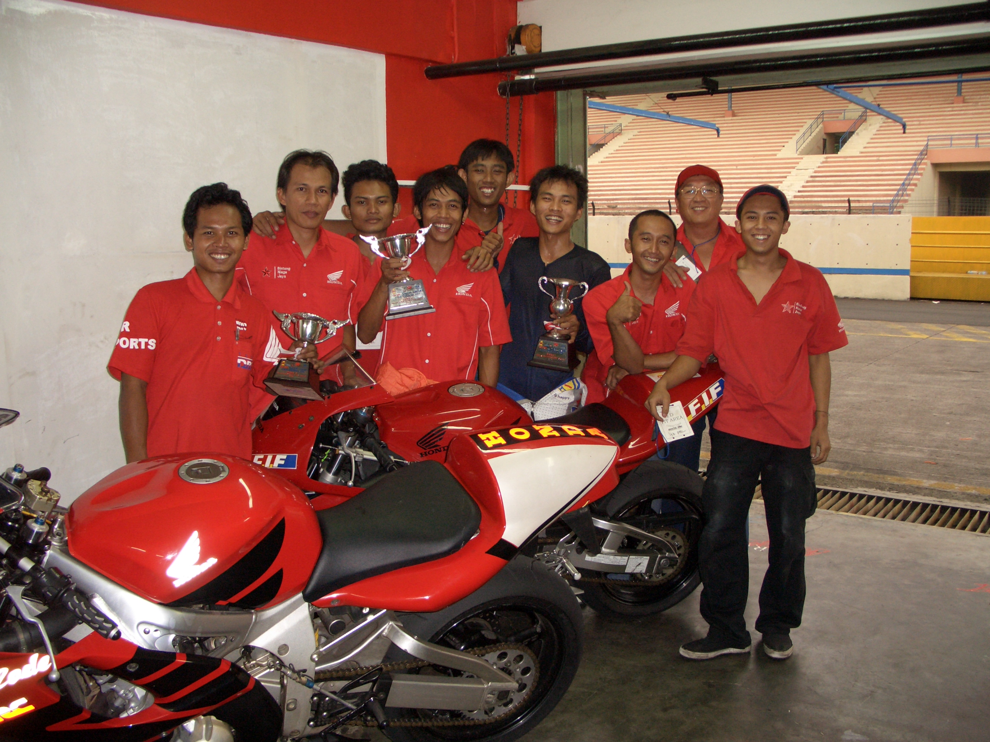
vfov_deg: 42.9
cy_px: 371
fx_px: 944
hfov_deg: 55.4
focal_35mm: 33
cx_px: 495
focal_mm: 7.1
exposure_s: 1/60
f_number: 2.8
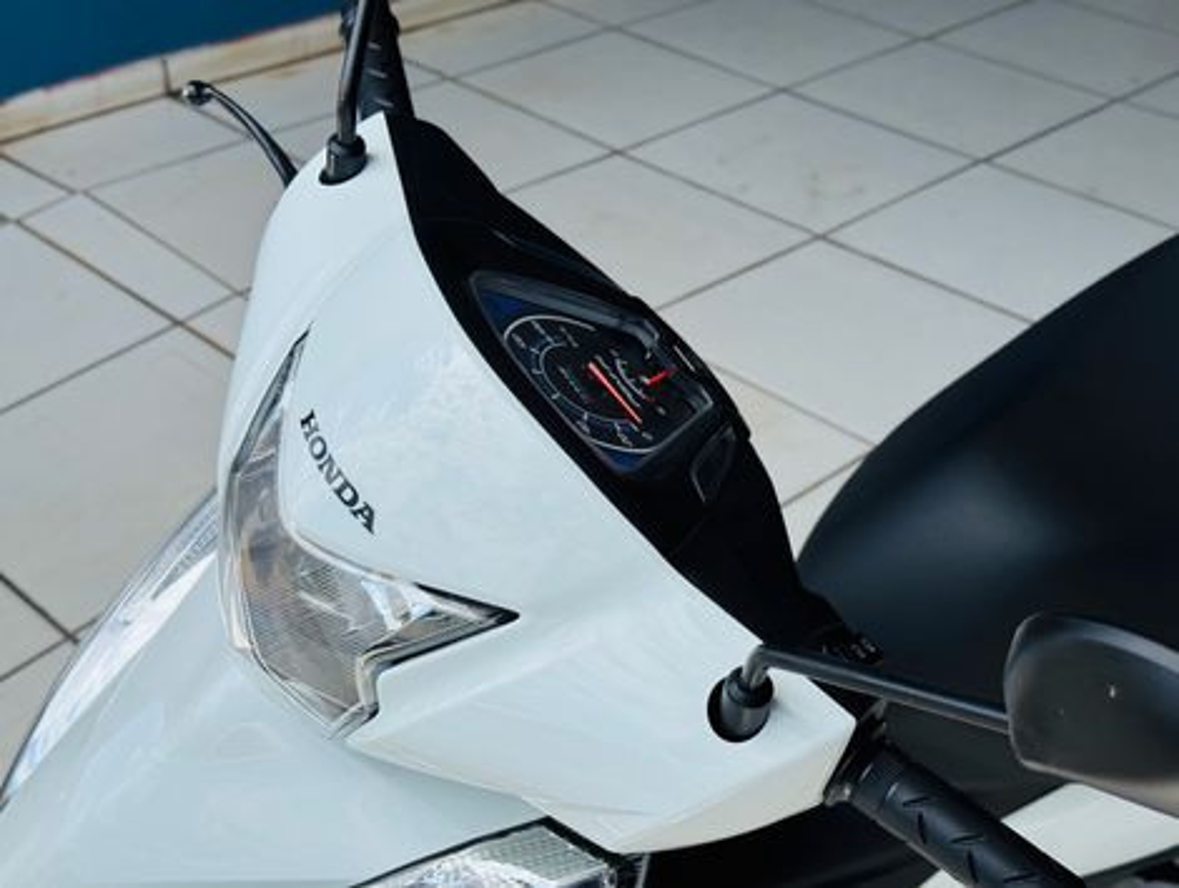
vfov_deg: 30.3
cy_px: 444
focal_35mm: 48
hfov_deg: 39.6
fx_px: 1637
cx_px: 590
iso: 64
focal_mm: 6.76
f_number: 1.78
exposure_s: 1/3096
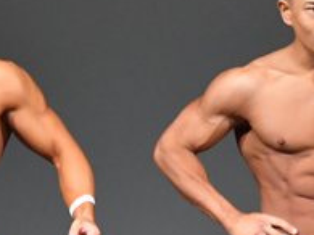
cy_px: 288
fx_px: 12973
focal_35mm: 1431
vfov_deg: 1.0
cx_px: 204
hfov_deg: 1.4
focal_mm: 250
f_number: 5.6
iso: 5000
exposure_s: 1/400
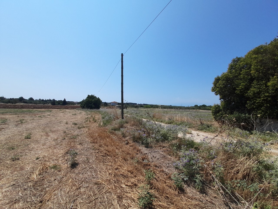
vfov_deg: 89.9
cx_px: 139
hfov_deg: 106.2
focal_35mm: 13
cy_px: 104
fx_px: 104
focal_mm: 1.42
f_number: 2.2
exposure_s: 1/1754
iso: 40
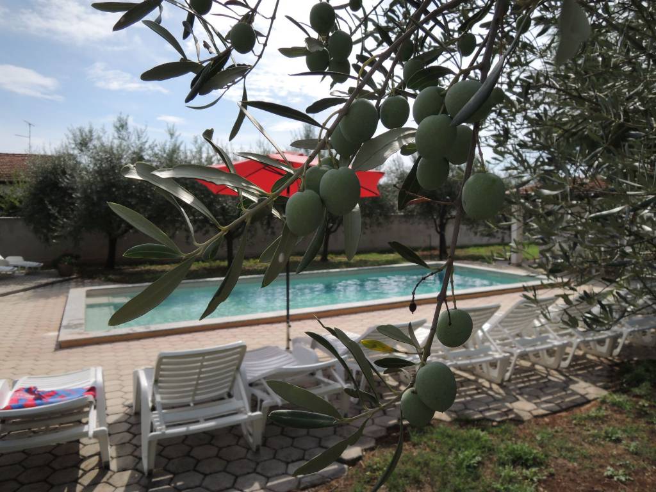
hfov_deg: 71.6
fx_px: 455
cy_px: 246
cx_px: 328
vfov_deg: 56.8
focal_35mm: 24
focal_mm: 4.3
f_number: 3.2
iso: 100
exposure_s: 1/1250
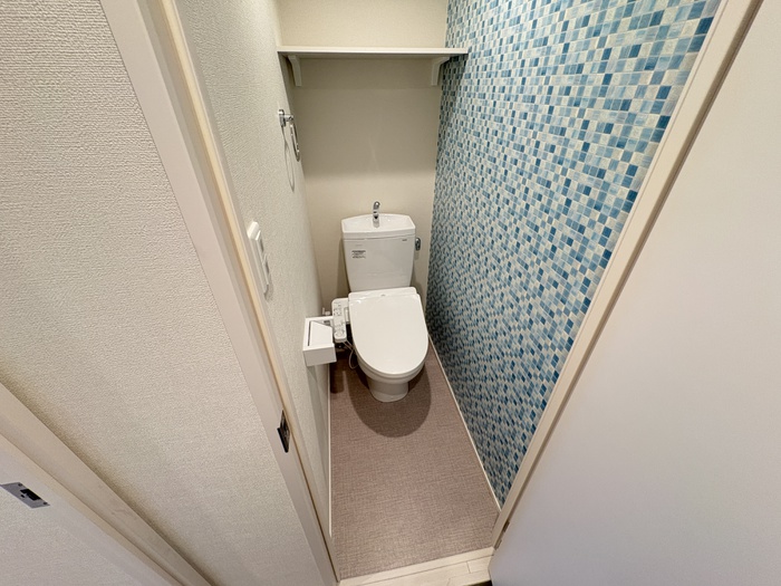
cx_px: 390
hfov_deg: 102.1
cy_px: 293
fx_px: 316
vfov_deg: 85.7
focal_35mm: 14
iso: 320
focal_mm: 2.22
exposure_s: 1/60
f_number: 2.2
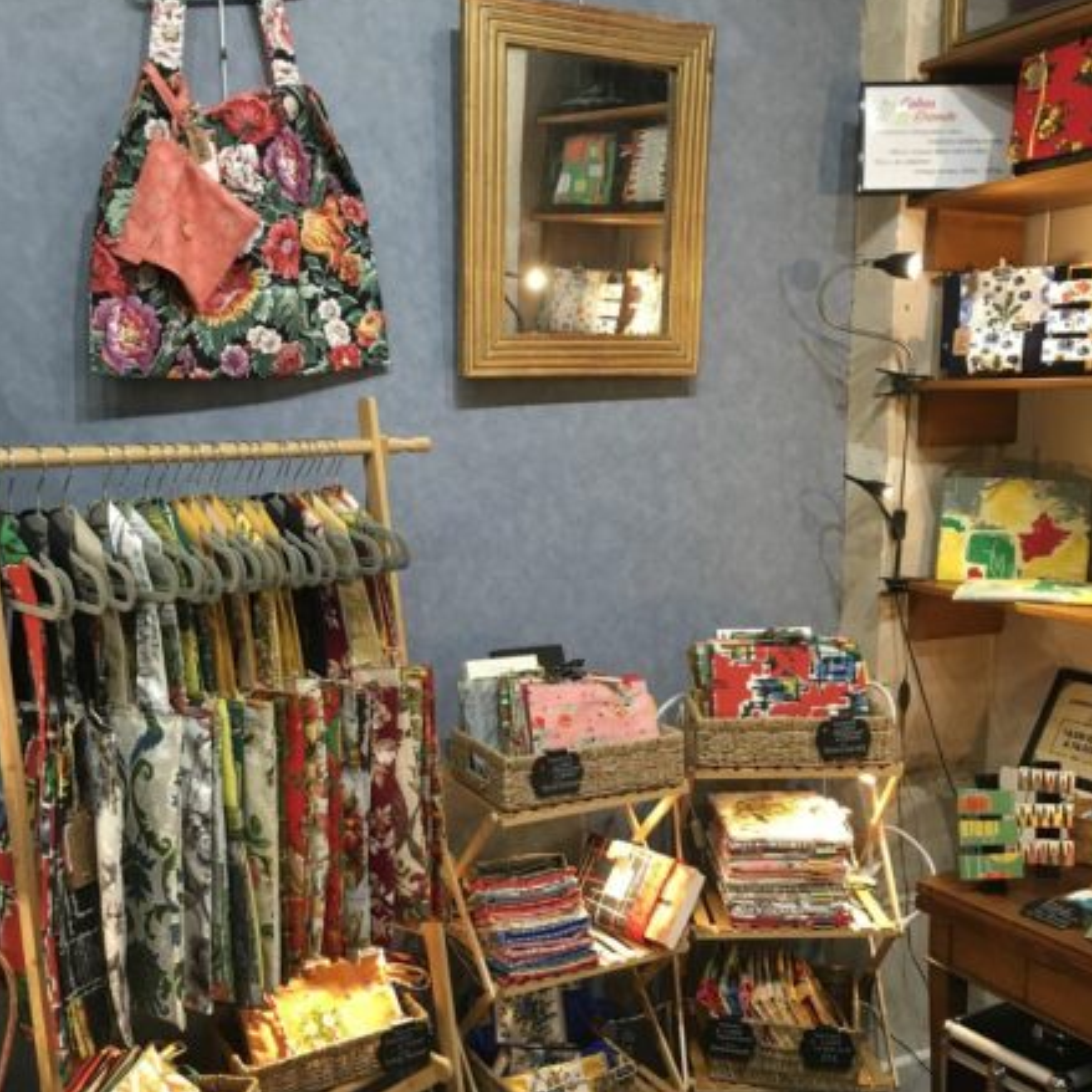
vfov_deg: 47.1
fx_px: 1249
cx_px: 540
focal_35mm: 35
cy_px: 609
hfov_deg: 47.2
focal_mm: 4.15
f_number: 2.2
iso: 100
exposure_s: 1/33
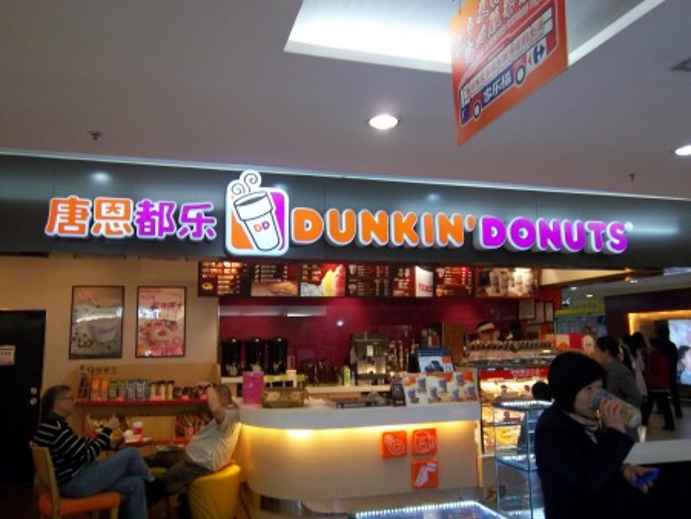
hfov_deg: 63.4
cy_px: 260
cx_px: 346
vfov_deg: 49.8
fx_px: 559
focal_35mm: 28
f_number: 3.5
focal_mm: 5.05
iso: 160
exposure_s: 1/30
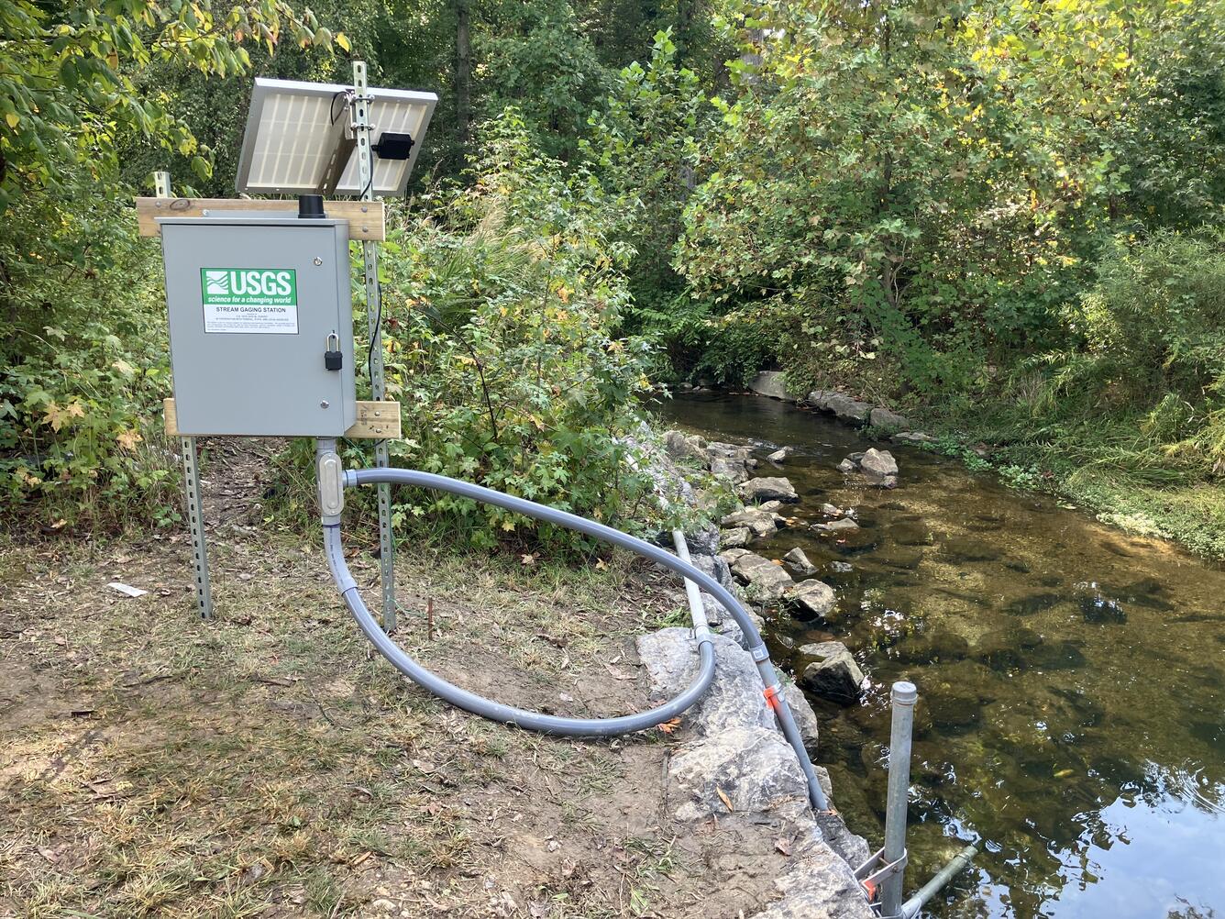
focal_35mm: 28
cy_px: 460
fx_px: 991
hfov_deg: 63.4
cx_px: 612
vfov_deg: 49.7
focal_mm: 3.99
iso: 40
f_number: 1.8
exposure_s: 1/121
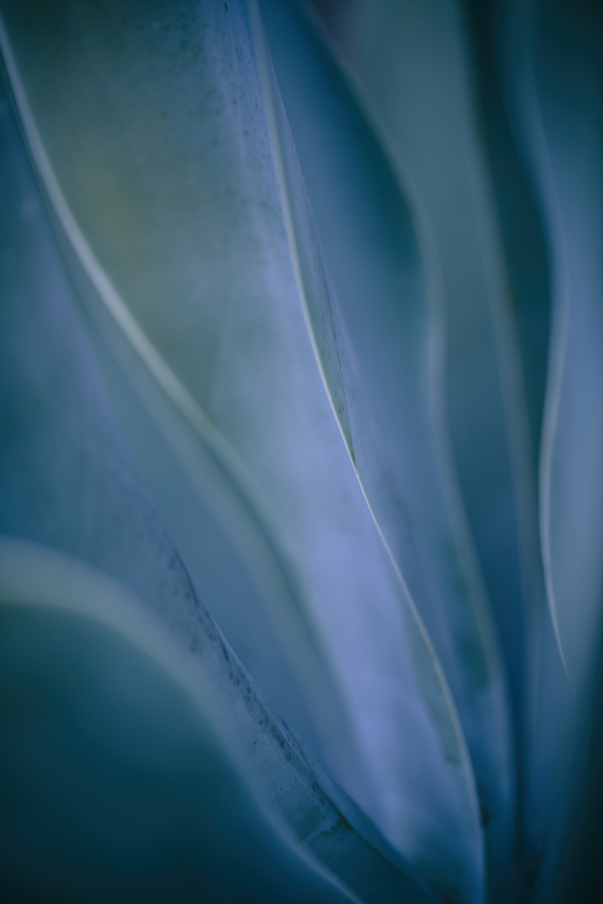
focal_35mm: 105
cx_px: 302
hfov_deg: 13.0
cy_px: 452
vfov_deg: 19.5
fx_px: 2638
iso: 64
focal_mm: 105
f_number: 3
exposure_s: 1/100
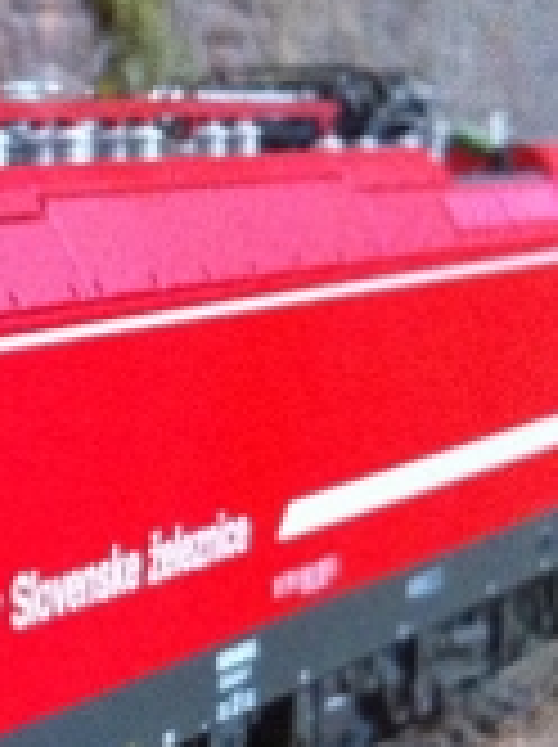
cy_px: 774
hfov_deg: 10.1
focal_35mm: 135
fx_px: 2909
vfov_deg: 14.4
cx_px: -549
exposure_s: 1/15
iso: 400
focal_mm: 3.85
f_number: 2.8
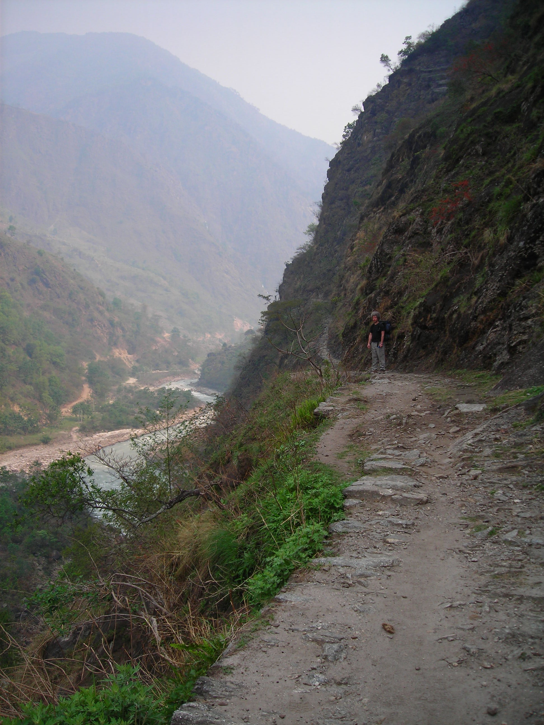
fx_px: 796
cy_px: 362
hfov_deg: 37.7
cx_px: 272
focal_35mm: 38
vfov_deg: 49.0
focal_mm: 6.3
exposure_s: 1/246
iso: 50
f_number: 3.2
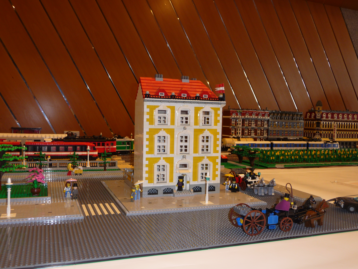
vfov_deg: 41.8
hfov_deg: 54.0
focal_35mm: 34
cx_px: 179
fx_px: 352
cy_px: 134
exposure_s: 1/30
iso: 100
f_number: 3.6
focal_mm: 5.6
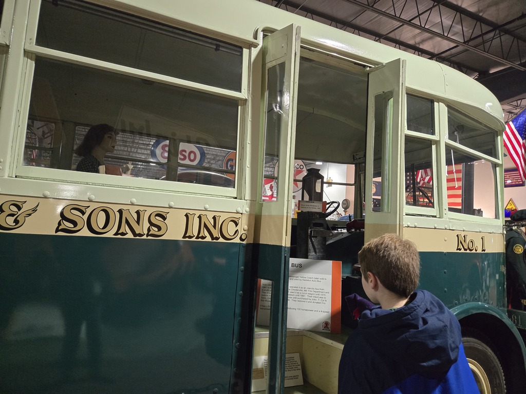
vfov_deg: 58.9
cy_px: 197
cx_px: 263
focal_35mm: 23
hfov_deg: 73.9
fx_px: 349
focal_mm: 5.4
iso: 1000
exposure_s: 1/120
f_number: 1.8
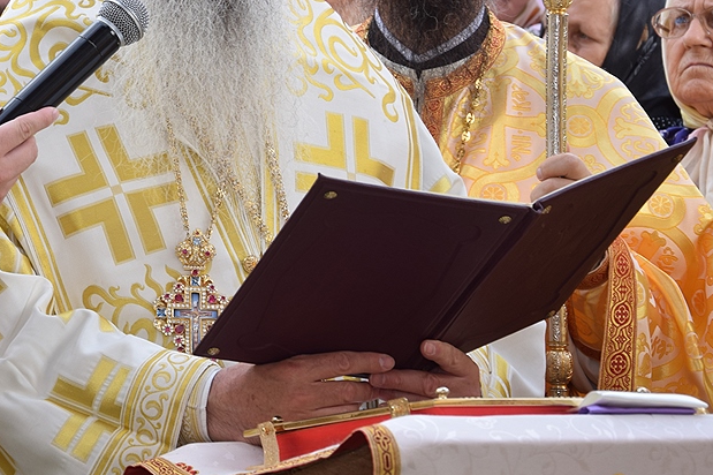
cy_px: 91
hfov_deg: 11.4
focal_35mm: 180
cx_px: 154
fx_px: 3563
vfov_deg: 7.6
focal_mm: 58
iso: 100
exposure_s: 1/80
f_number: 5.6
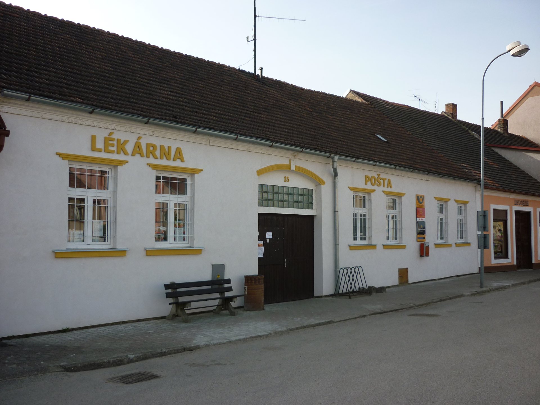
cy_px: 202
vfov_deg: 42.9
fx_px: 515
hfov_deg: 55.4
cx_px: 270
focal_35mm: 33
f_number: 2.8
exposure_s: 1/800
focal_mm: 5.5
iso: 80
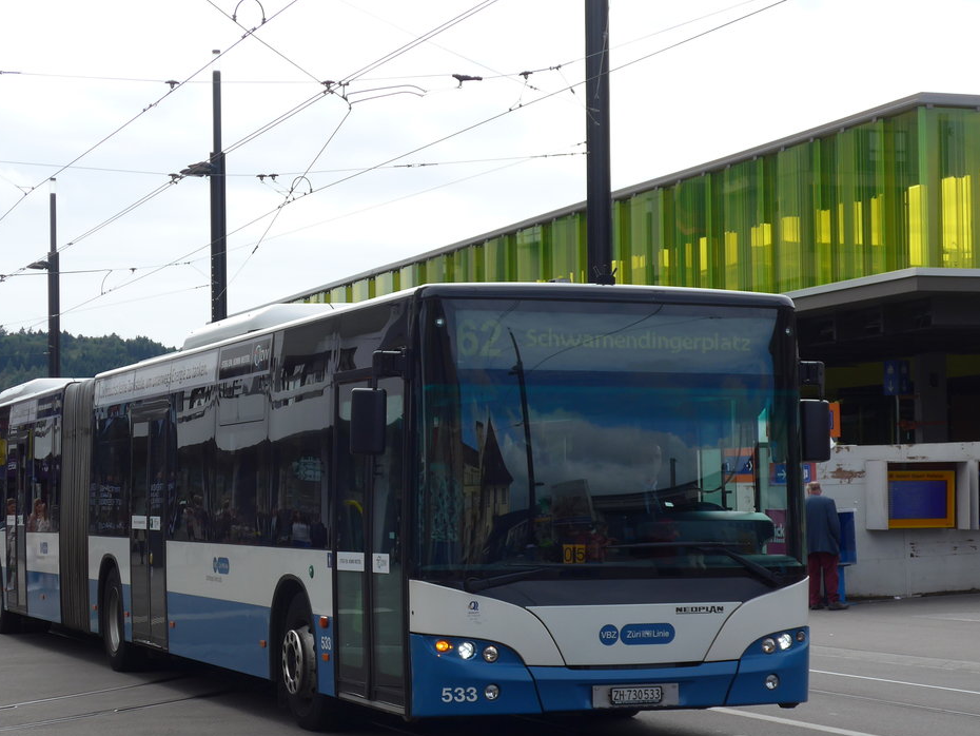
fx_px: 2265
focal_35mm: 80
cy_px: 457
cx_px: 397
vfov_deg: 18.4
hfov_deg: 24.4
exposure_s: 1/800
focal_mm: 12.7
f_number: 3.7
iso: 80
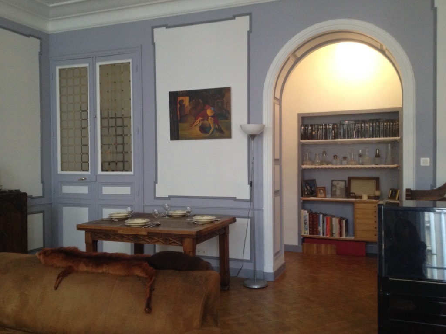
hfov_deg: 52.6
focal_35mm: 35
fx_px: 451
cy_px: 167
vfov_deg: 40.7
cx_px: 223
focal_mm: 4.28
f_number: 2.4
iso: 200
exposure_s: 1/20
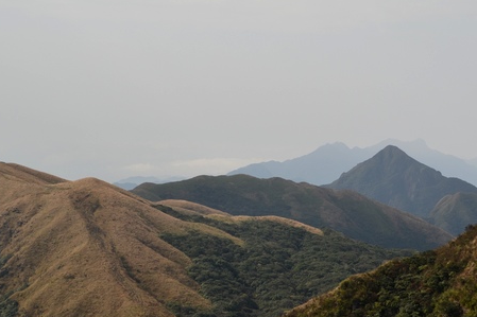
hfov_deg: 17.5
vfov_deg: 11.7
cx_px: 254
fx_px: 1550
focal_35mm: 117
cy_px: 199
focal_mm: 50
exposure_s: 1/320
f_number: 9
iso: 100
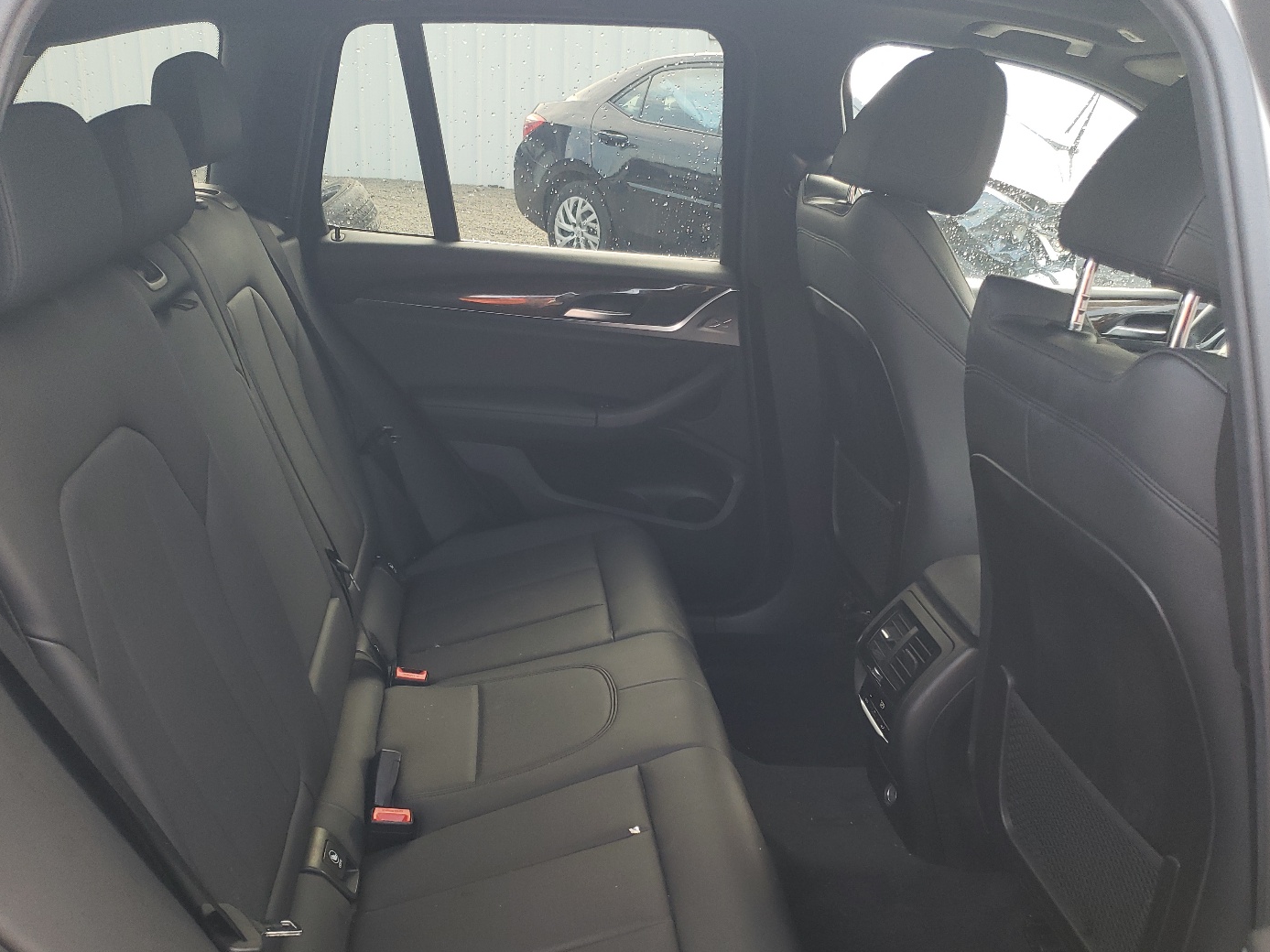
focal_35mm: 30
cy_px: 494
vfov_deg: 46.8
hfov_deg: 60.0
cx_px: 613
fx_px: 1101
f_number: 1.5
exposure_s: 1/120
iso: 90
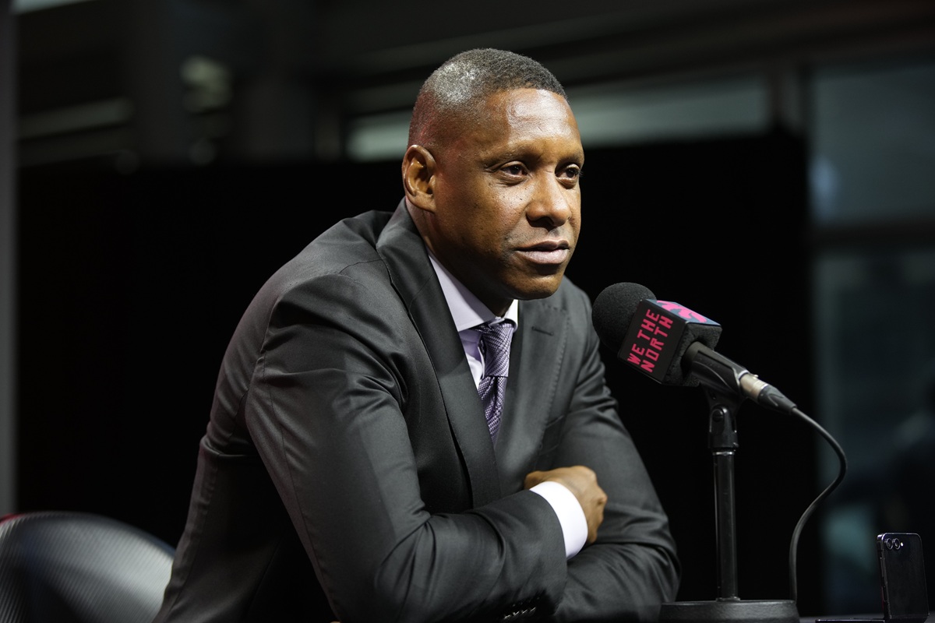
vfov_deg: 13.7
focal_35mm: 100
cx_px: 468
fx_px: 2597
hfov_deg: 20.4
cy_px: 312
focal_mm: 100
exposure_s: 1/200
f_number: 2.8
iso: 1000
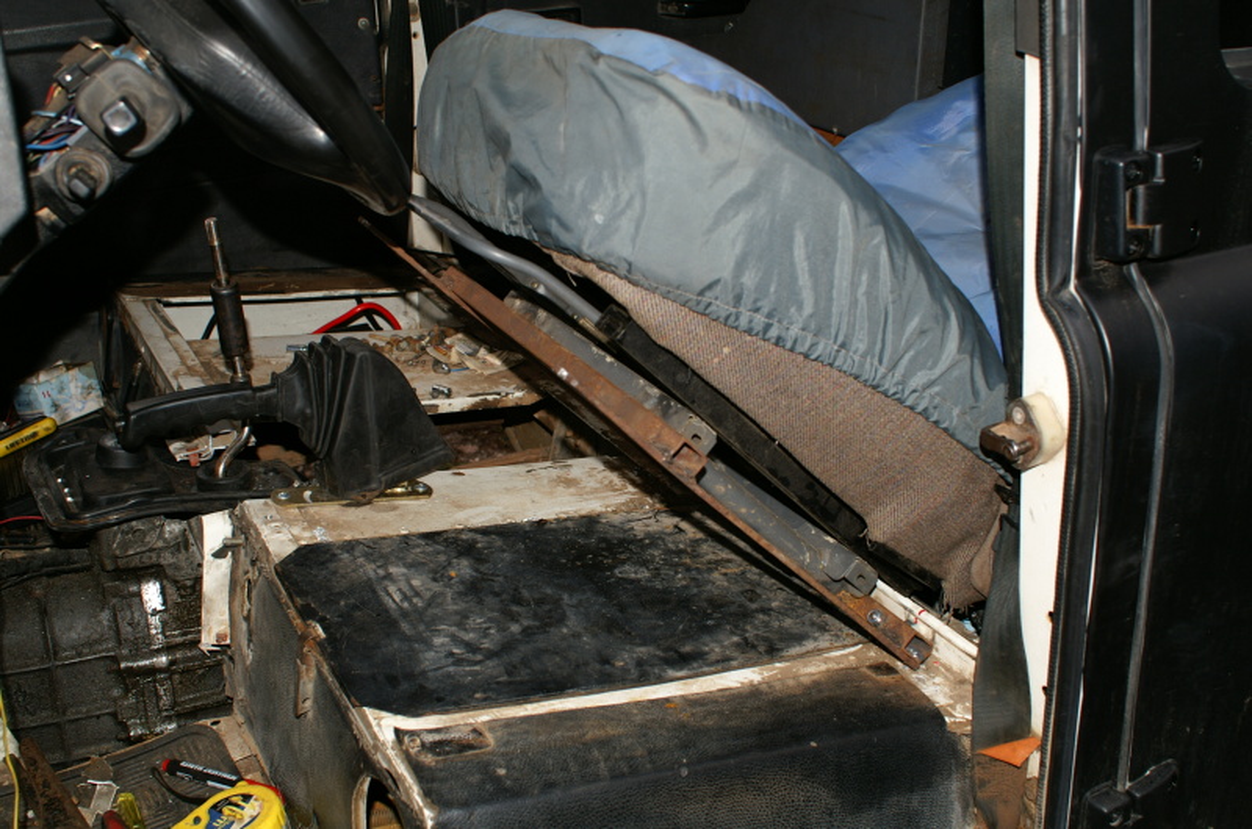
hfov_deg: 46.5
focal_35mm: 42
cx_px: 626
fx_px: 1458
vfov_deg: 31.8
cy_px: 414
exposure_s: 1/60
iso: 100
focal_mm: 28
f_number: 6.3
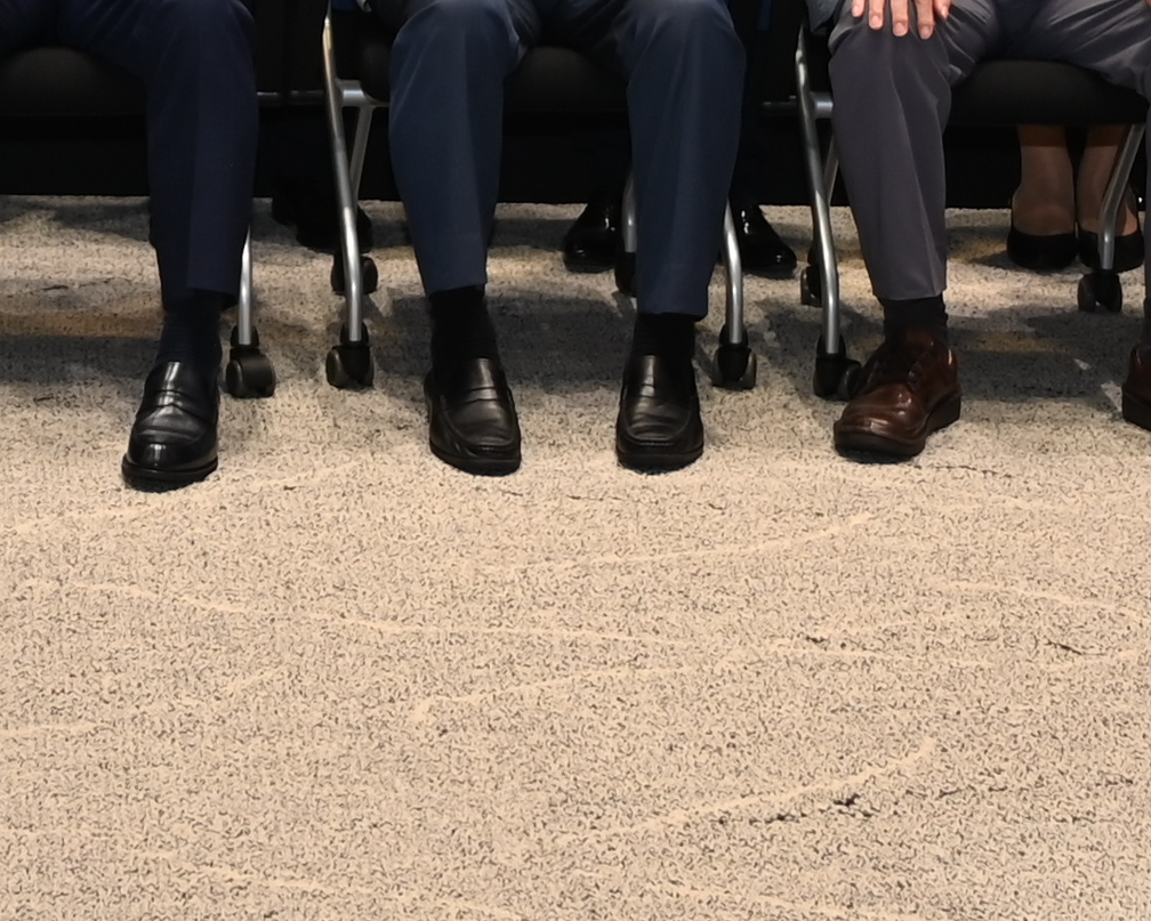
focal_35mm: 135
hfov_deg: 14.1
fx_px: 4600
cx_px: 49
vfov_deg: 10.9
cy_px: -530
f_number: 4
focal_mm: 24
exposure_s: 1/60
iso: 280
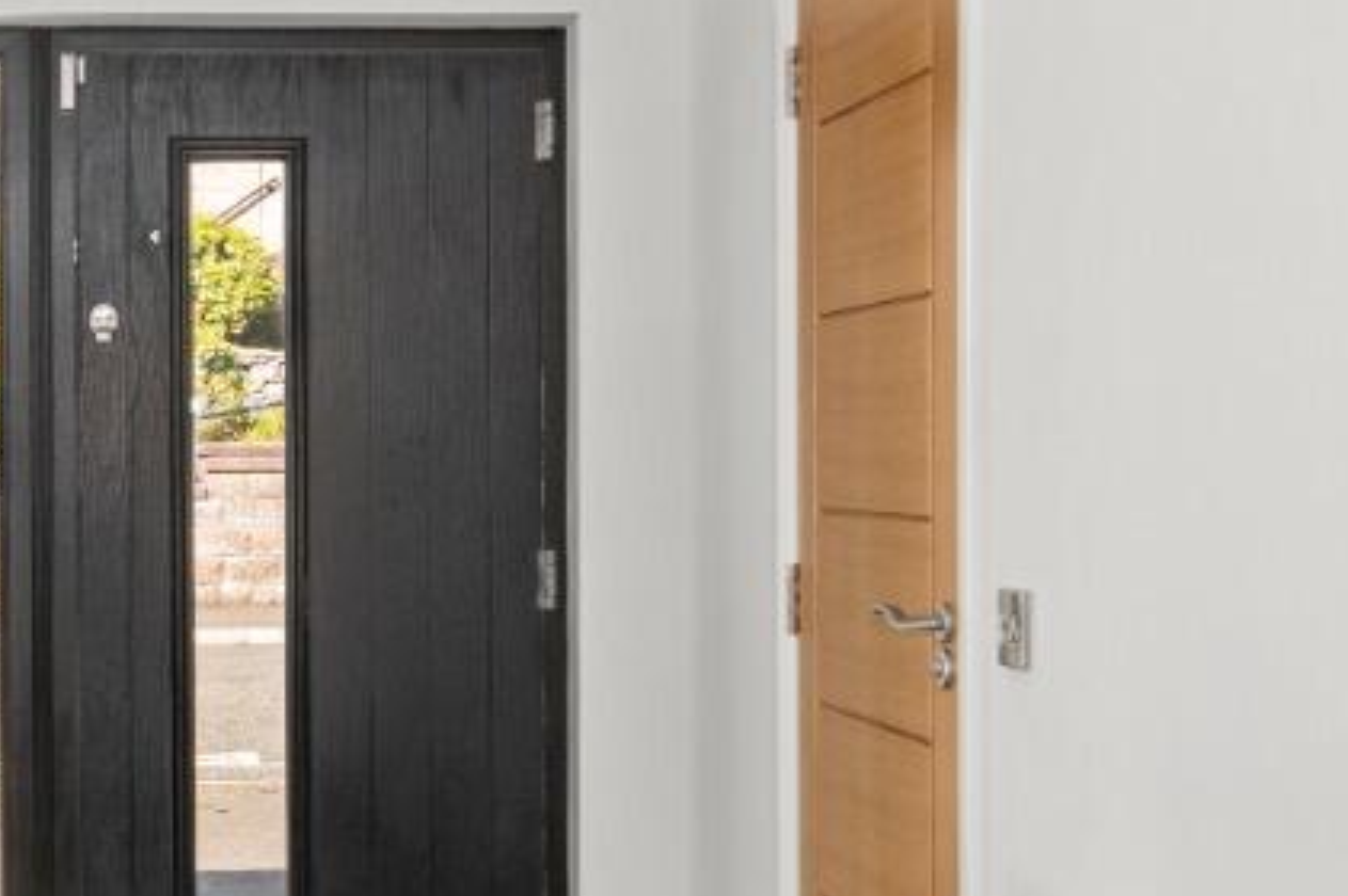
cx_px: 234
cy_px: 502
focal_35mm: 73
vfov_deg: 18.6
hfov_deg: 27.1
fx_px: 2731
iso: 200
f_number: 8
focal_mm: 20
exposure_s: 1/10
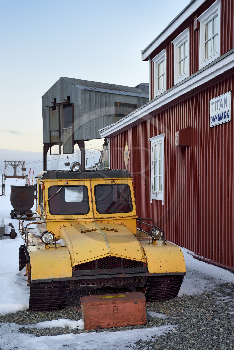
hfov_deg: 22.6
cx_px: 117
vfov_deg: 33.4
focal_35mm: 60
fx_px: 585
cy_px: 175
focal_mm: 60
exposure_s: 1/80
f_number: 6.3
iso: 200
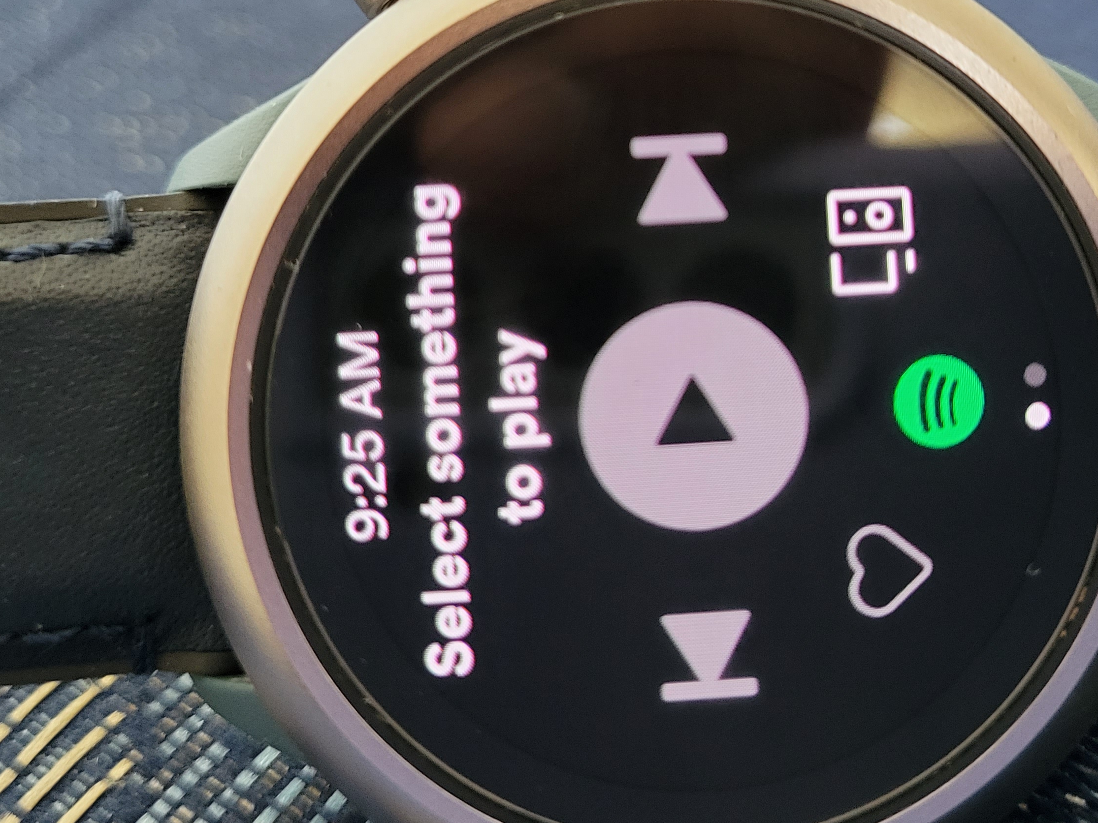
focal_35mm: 47
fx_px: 1491
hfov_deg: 40.3
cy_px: 197
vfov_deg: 30.3
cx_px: 643
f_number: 1.8
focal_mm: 5.4
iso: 640
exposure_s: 1/29
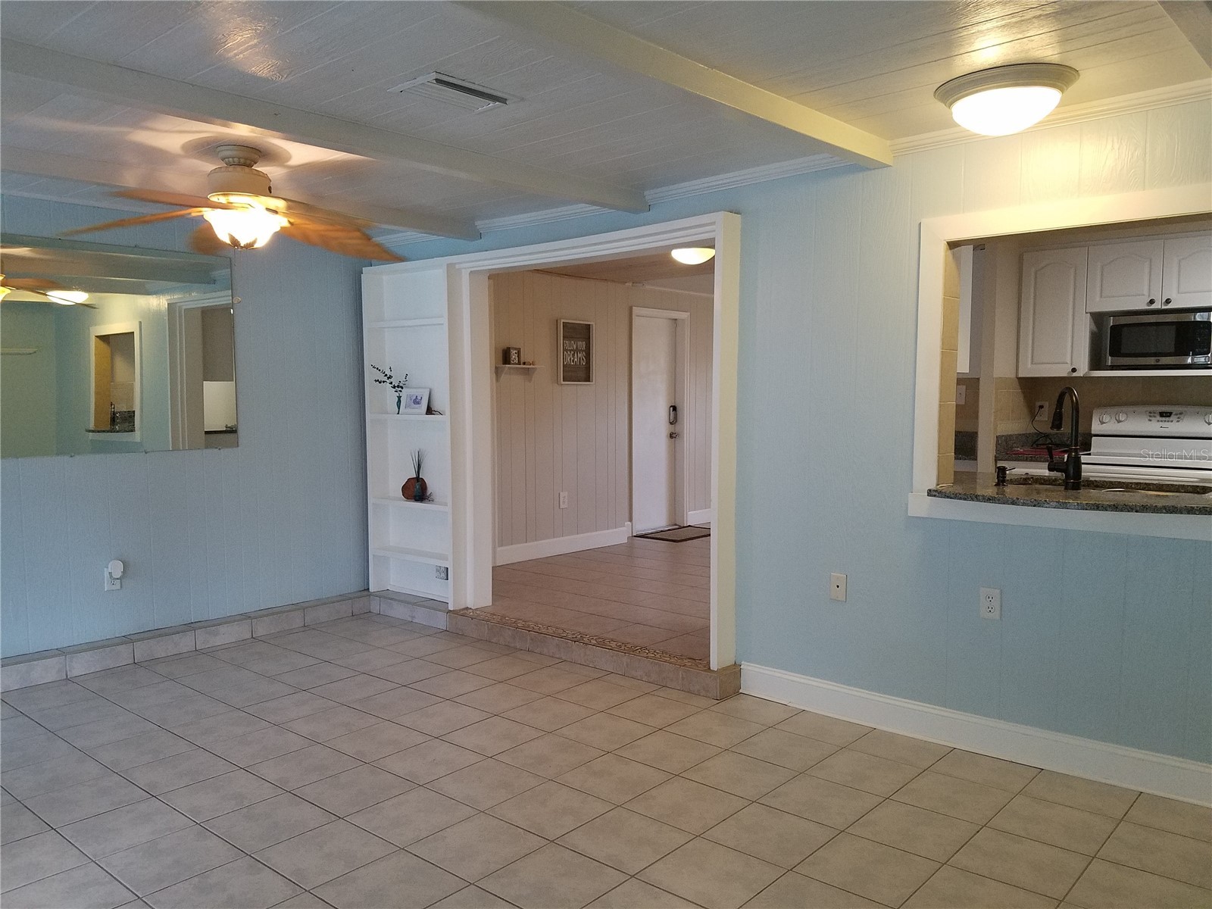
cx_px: 606
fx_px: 910
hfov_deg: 67.3
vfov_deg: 53.1
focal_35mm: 26
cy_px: 454
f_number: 1.7
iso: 160
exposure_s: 1/60
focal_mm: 4.2
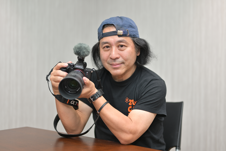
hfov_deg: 39.6
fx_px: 314
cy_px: 76
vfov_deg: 27.0
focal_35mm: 50
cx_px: 113
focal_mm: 50
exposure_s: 1/60
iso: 100
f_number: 1.4
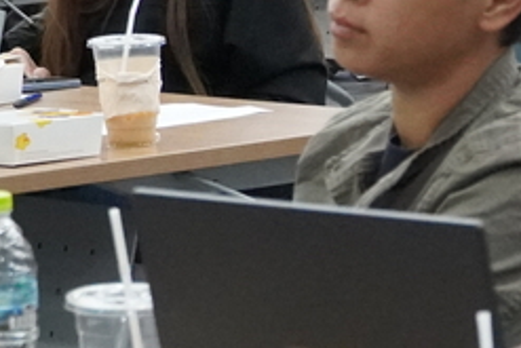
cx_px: 890
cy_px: 240
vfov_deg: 4.4
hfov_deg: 6.4
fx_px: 4538
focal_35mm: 313
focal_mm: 43
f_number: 5
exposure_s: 1/125
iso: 6400
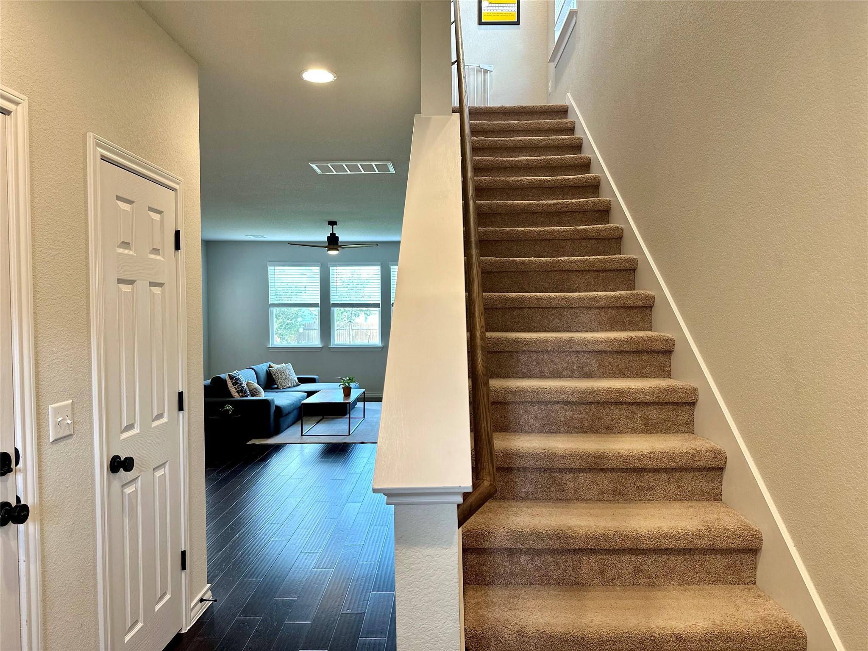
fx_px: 602
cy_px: 326
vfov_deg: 56.8
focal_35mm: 24
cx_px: 434
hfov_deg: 71.6
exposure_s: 1/60
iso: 125
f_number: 1.78
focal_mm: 6.86
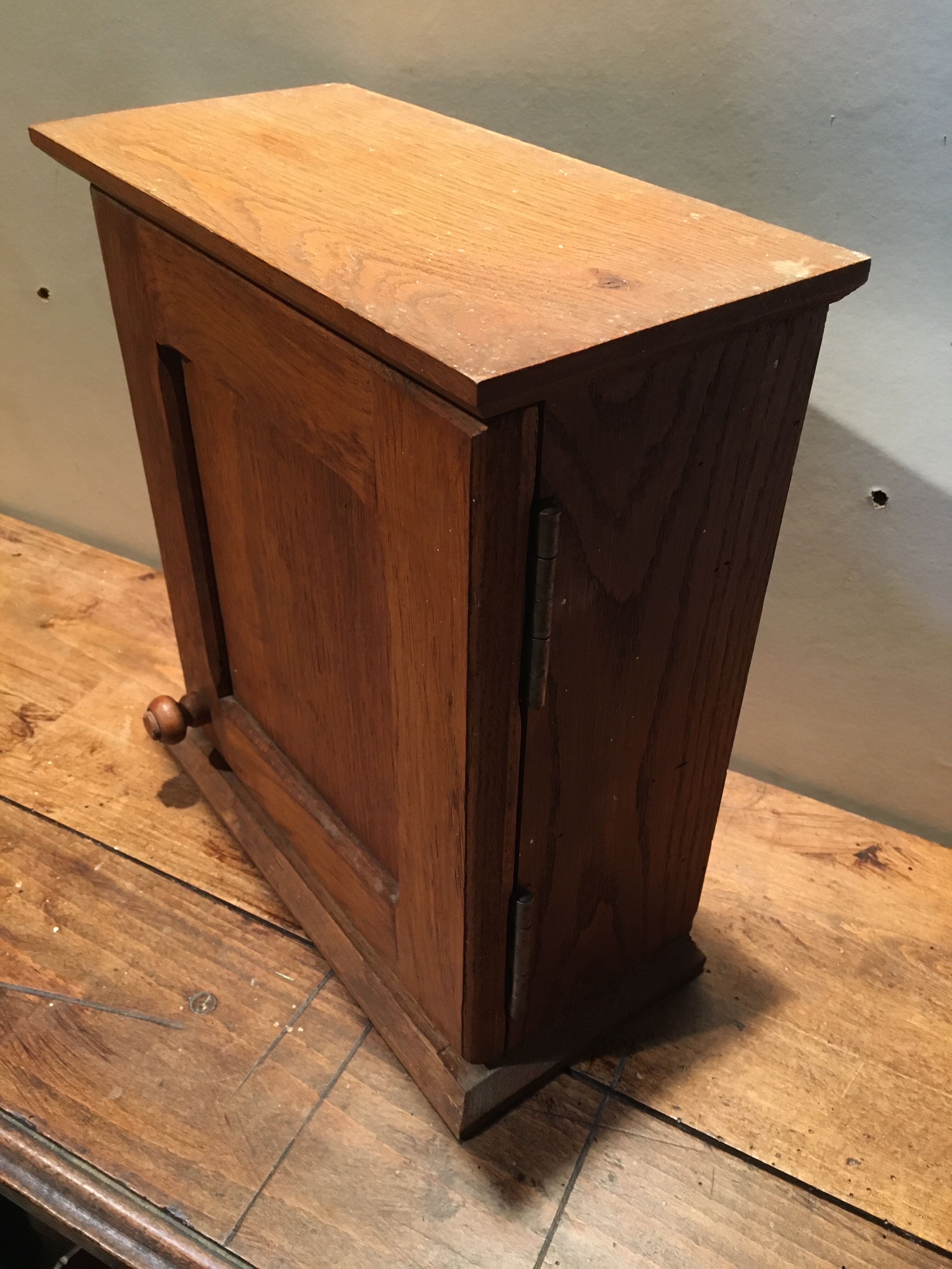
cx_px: 476
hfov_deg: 48.2
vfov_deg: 61.7
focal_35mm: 29
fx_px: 1063
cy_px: 634
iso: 200
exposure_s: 1/25
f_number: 2.2
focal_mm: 4.15
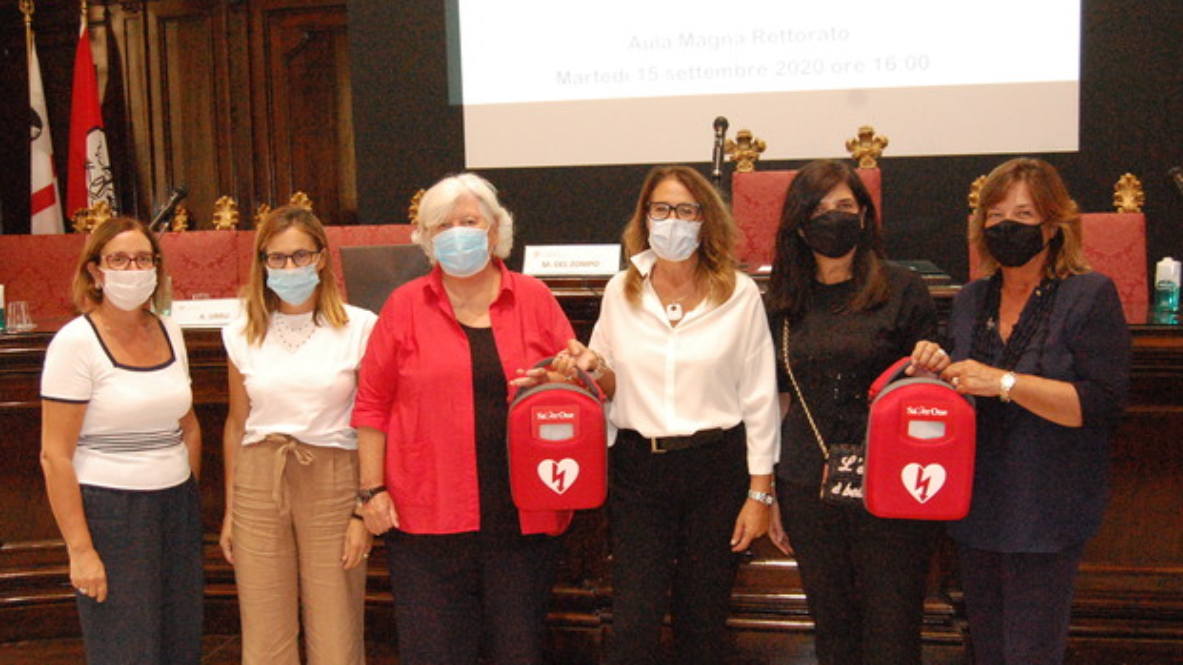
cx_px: 592
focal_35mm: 38
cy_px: 343
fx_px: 1192
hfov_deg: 52.8
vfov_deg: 31.2
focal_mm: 24
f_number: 5.6
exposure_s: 1/60
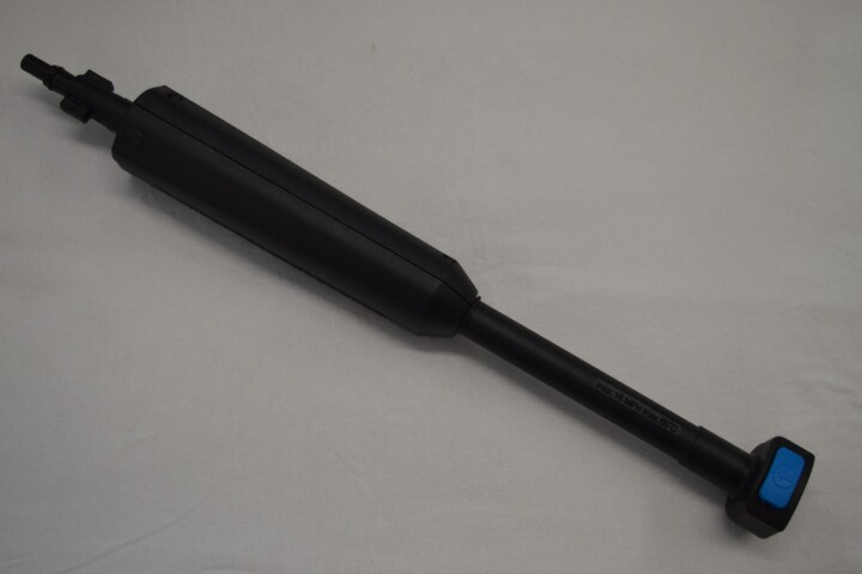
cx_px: 431
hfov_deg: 43.6
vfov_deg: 29.8
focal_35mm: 45
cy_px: 287
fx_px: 1077
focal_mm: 30
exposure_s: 1/80
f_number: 4.2
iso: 400
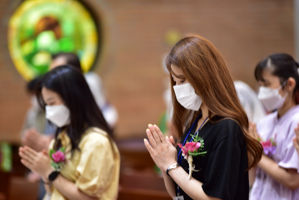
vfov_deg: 7.6
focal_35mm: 180
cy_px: 100
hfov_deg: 11.4
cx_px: 150
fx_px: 1495
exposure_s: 1/40
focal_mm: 180
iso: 400
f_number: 3.2
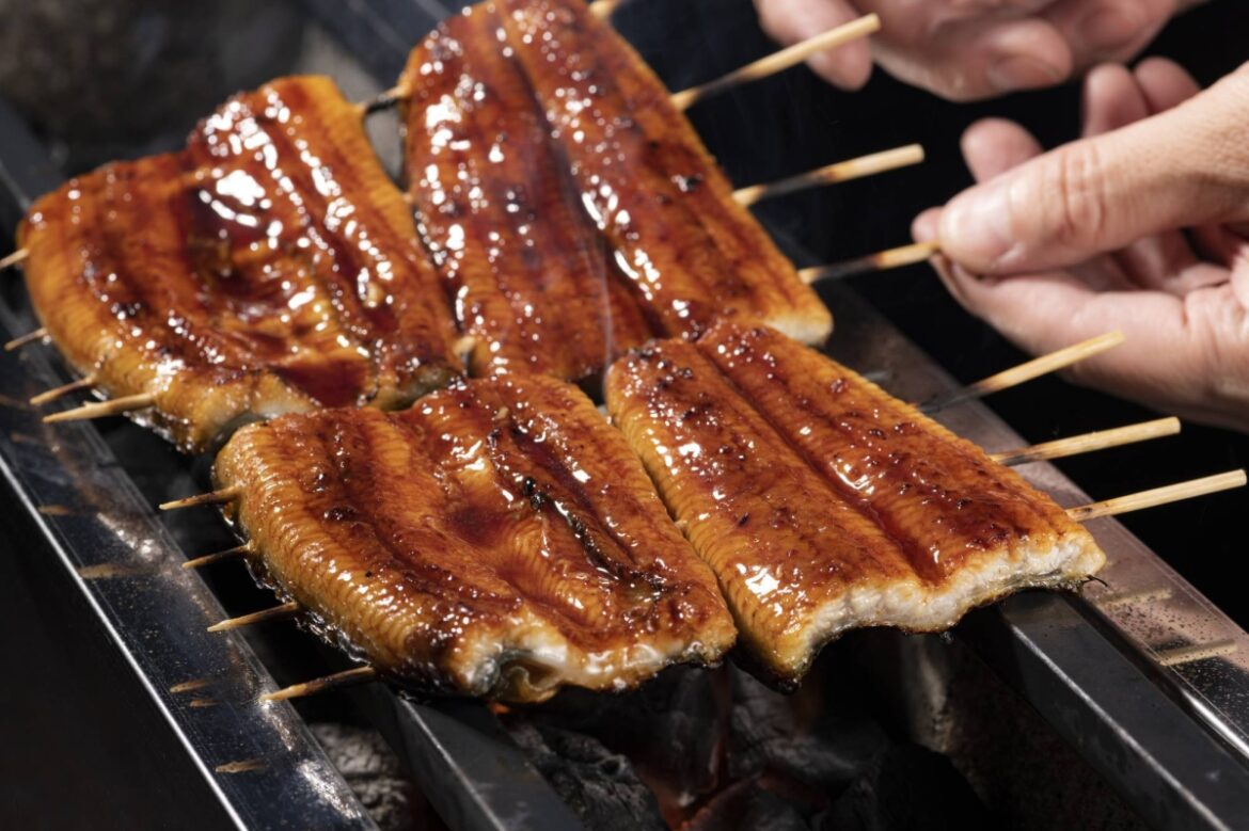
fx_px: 3641
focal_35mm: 105
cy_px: 416
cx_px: 624
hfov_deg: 19.5
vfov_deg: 13.0
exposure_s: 1/60
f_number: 11
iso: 200
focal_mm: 105
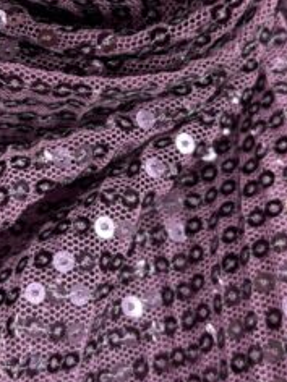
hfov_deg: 16.6
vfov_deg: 21.8
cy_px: 50
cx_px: 29
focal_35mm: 88
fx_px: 973
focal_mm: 5.96
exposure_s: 1/50
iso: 160
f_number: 1.6
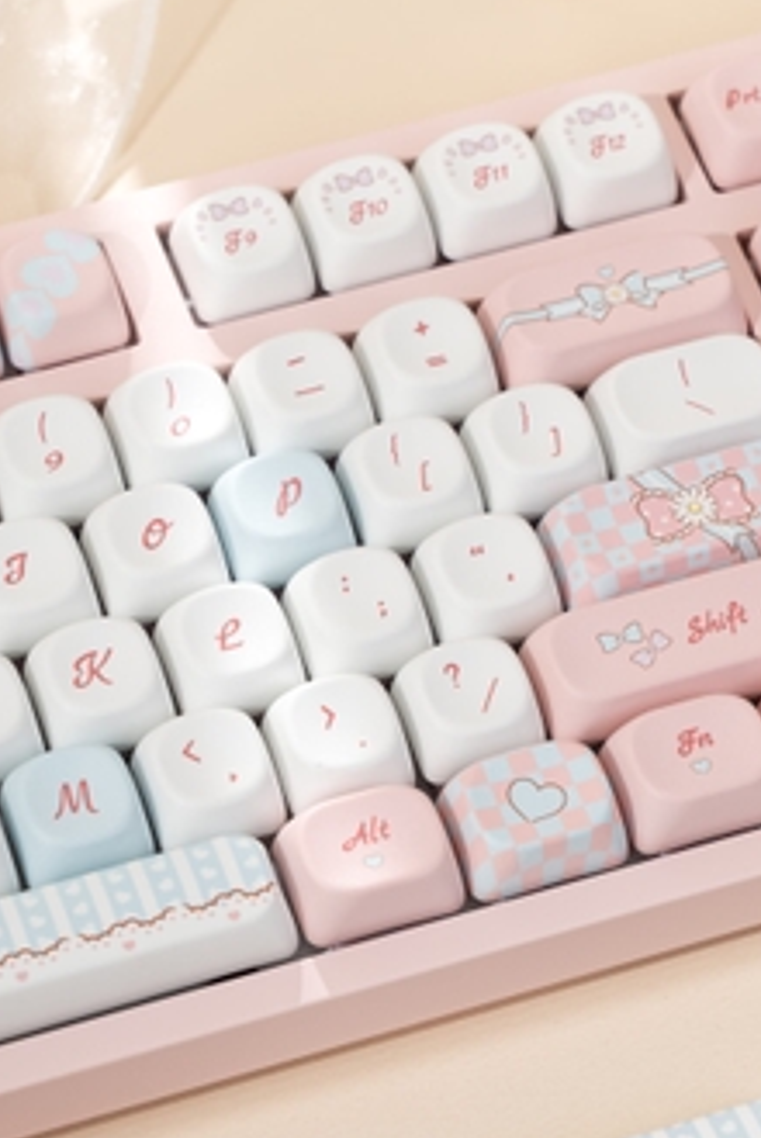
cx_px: 308
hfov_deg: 9.0
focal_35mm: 153
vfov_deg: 13.4
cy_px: 726
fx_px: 4841
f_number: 8
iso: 640
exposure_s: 1/160
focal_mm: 70
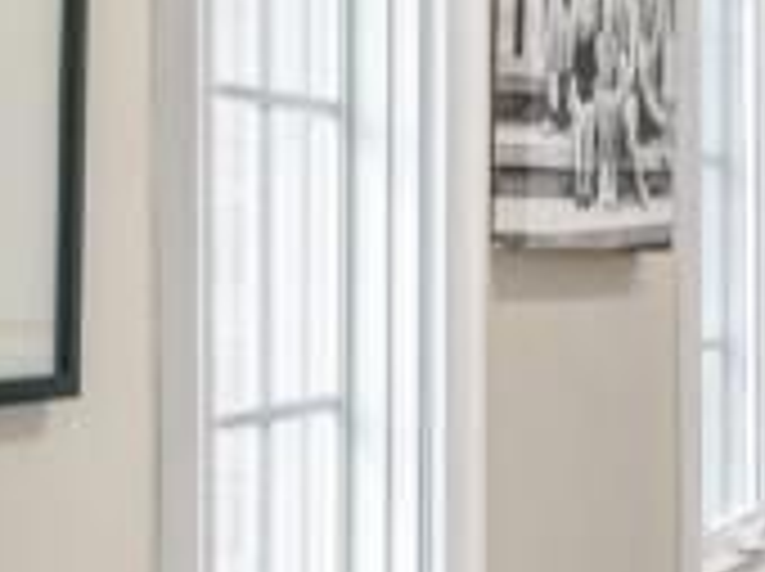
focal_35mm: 116
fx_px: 2560
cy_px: 295
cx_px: 2862
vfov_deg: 12.7
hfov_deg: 8.9
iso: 500
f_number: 7.1
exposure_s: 1/5
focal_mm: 16
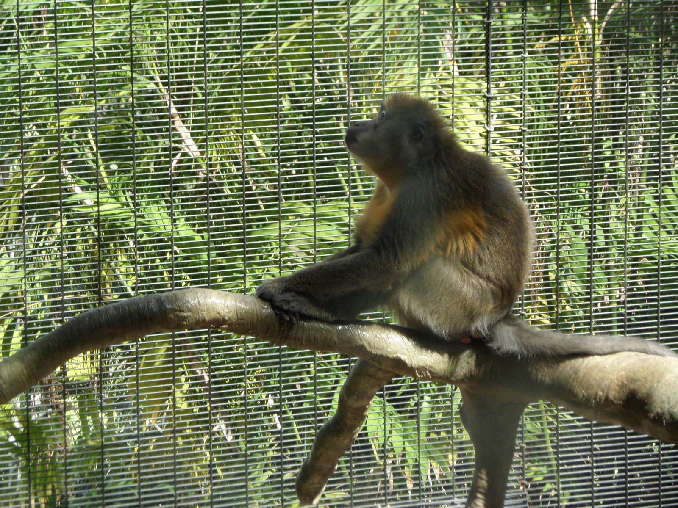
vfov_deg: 9.2
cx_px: 339
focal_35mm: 162
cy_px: 254
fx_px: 3173
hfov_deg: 12.2
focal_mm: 28.7
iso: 100
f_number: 5.5
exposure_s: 1/60
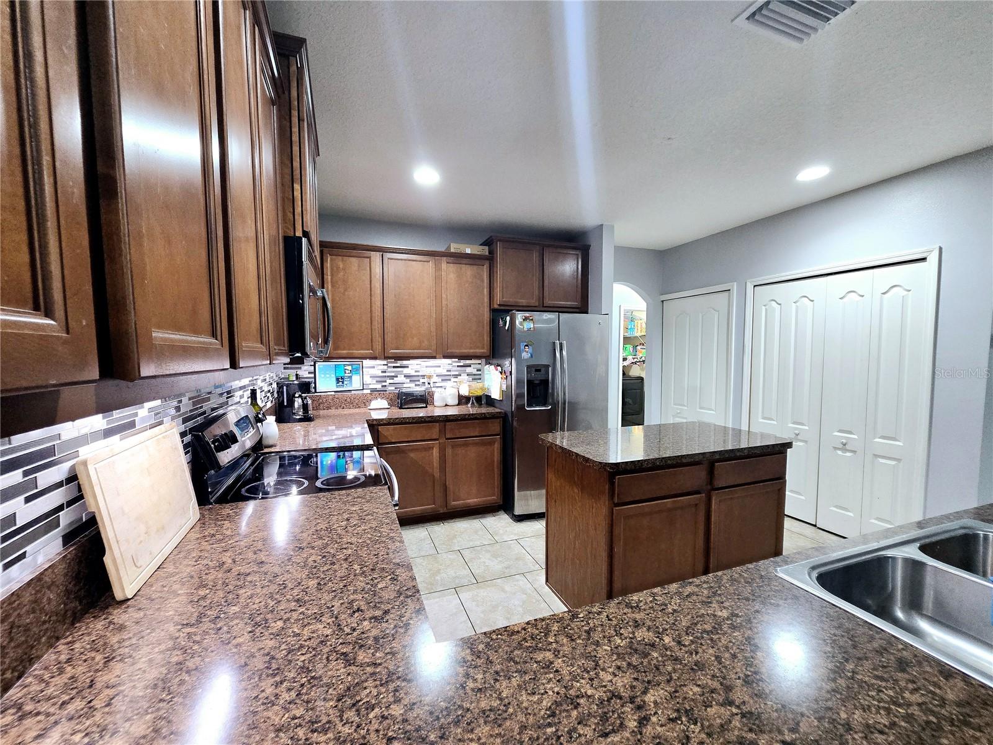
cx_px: 496
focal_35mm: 13
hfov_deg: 106.2
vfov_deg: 89.9
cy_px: 372
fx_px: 373
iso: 320
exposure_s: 1/60.2
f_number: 2.2
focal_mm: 2.2
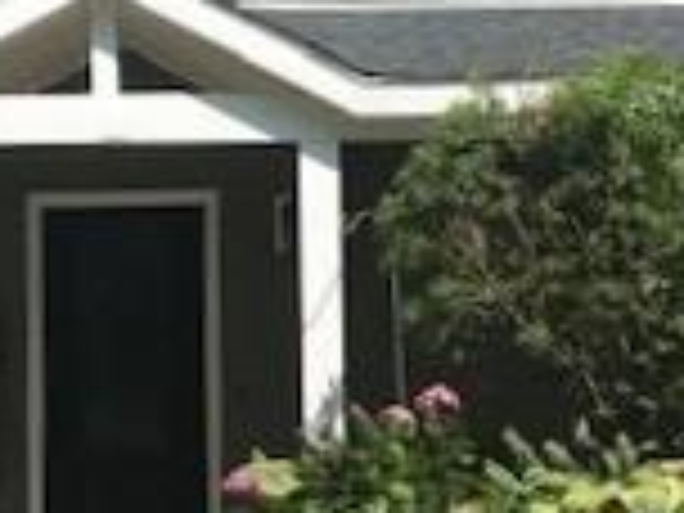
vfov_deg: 12.6
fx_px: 2332
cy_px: 243
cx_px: 410
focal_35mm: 118
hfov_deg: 16.7
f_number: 1.8
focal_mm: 3.99
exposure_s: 1/1916
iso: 20
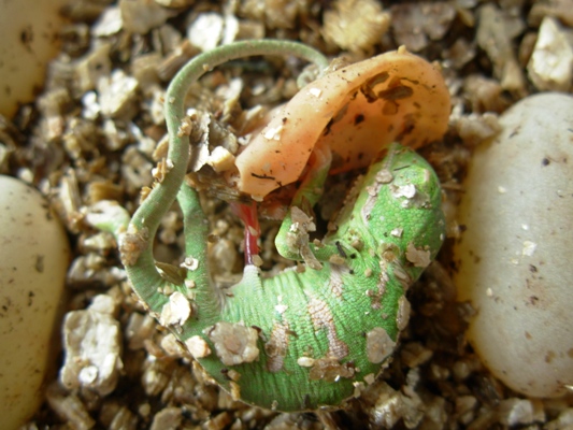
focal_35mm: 38
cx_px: 286
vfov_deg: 37.7
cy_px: 215
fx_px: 629
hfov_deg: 49.0
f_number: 2.9
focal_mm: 6.3
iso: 50
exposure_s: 1/4.4
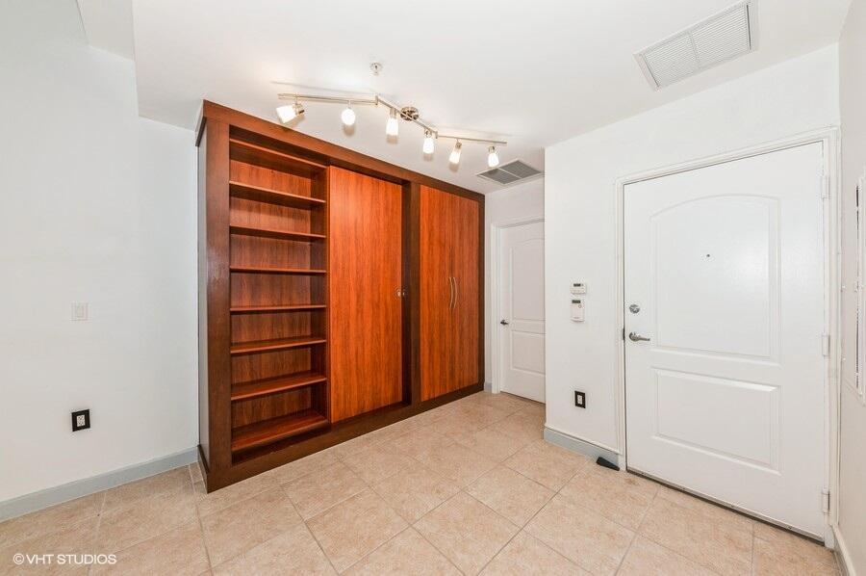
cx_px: 433
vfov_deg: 89.9
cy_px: 288
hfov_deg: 112.7
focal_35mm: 12
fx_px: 288
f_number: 8
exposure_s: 1/15
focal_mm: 12
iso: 160
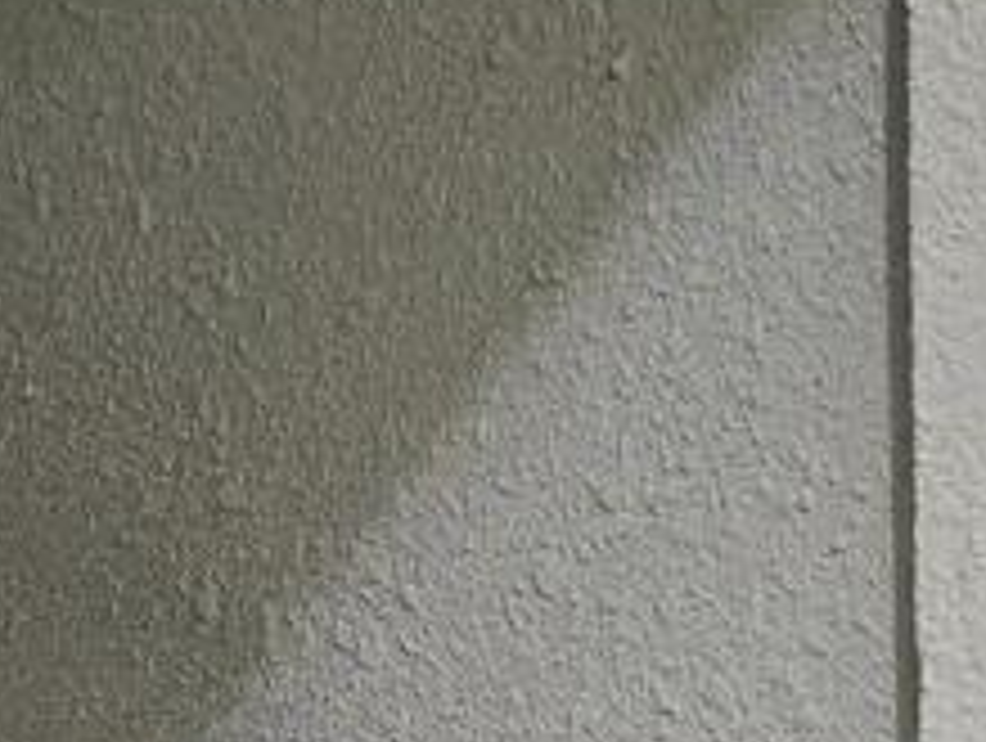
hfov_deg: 6.5
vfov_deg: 4.9
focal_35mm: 302
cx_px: 144
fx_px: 8616
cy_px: 1358
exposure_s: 1/100
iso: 320
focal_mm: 6.55
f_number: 1.62
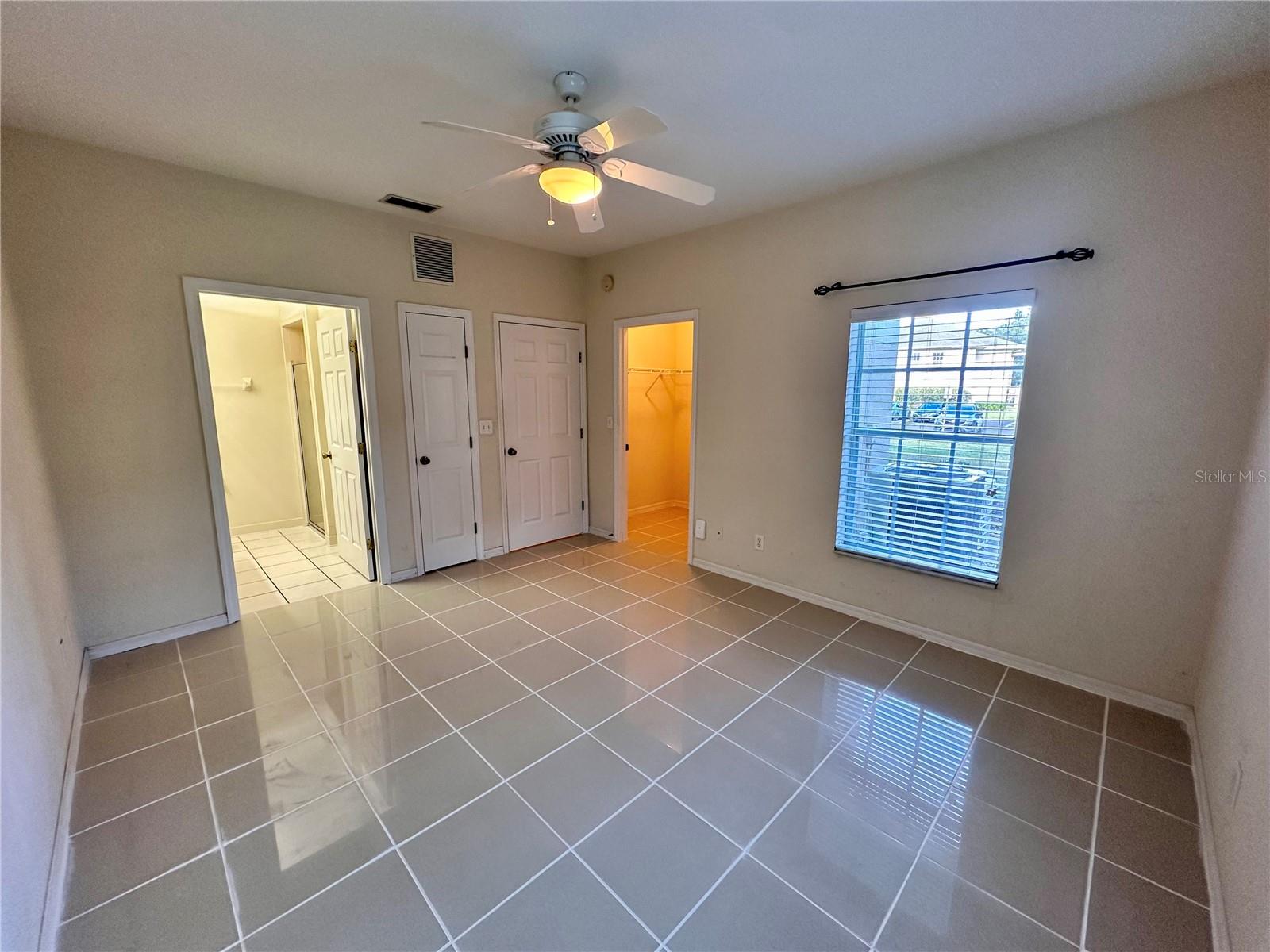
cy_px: 476
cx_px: 635
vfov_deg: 85.7
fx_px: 514
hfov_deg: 102.1
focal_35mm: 14
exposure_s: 1/60
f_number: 2.2
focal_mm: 2.22
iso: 200
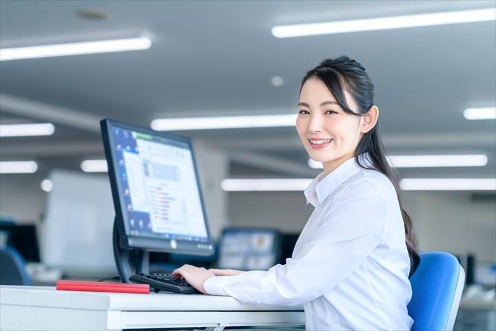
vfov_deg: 16.7
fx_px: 1130
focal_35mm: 82
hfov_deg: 24.8
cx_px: 248
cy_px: 166
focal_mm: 82
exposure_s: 1/640
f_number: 2.8
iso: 320
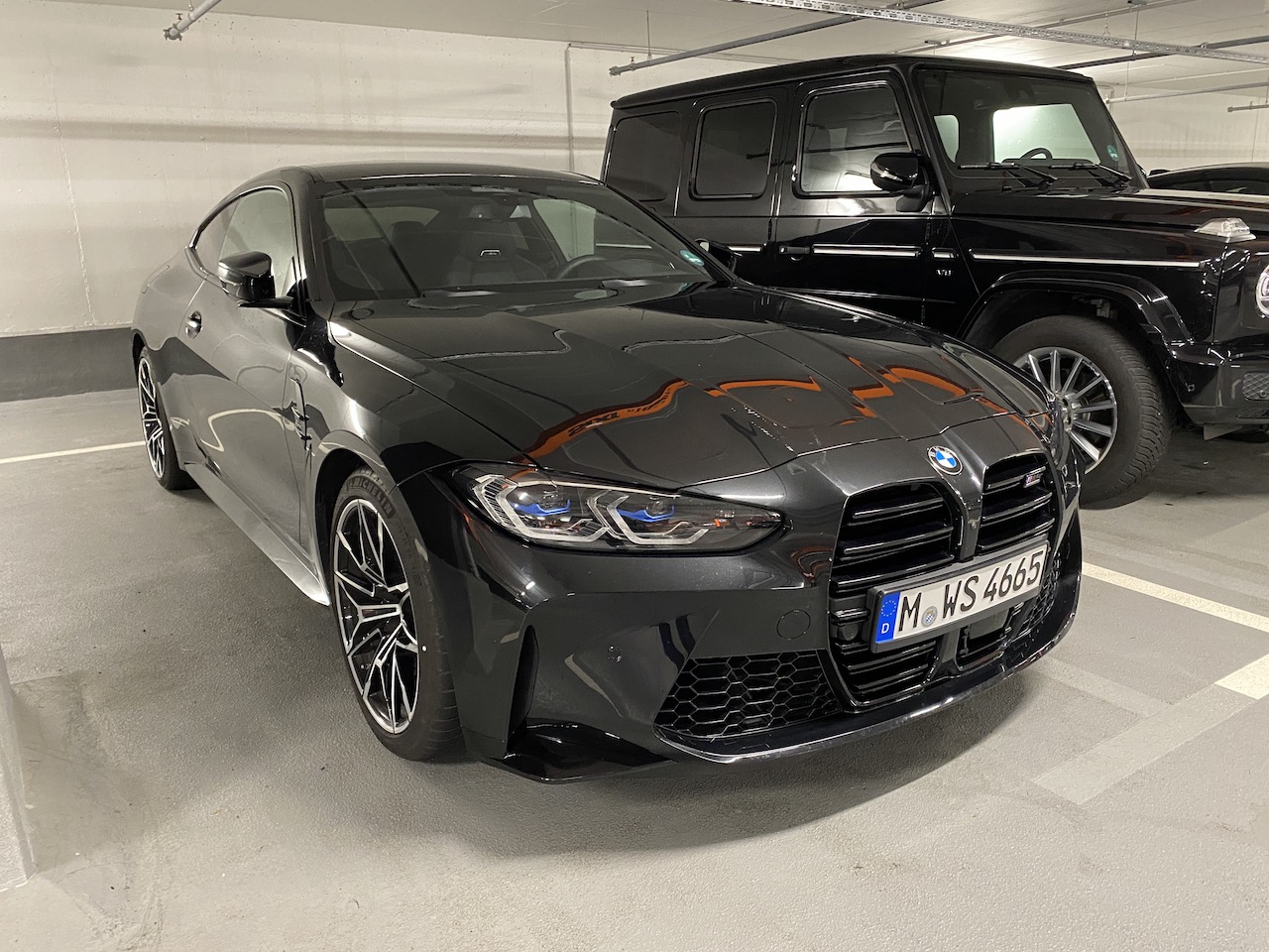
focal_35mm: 26
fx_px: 953
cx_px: 634
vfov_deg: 53.1
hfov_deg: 67.3
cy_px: 476
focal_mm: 4.25
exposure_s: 1/25
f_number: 1.8
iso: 500
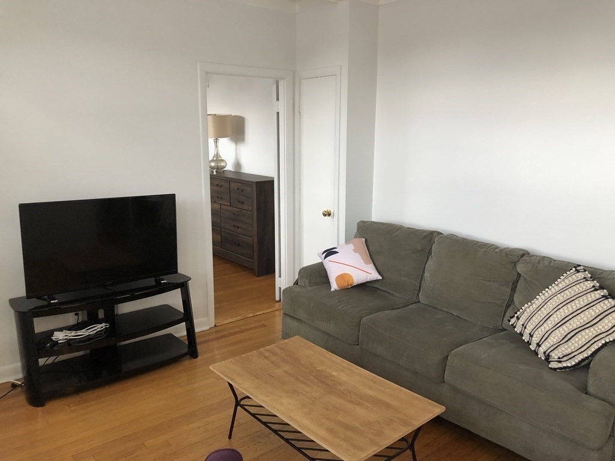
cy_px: 230
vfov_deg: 49.7
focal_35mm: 28
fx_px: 497
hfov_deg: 63.4
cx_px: 308
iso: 40
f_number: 1.8
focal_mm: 3.99
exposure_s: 1/30
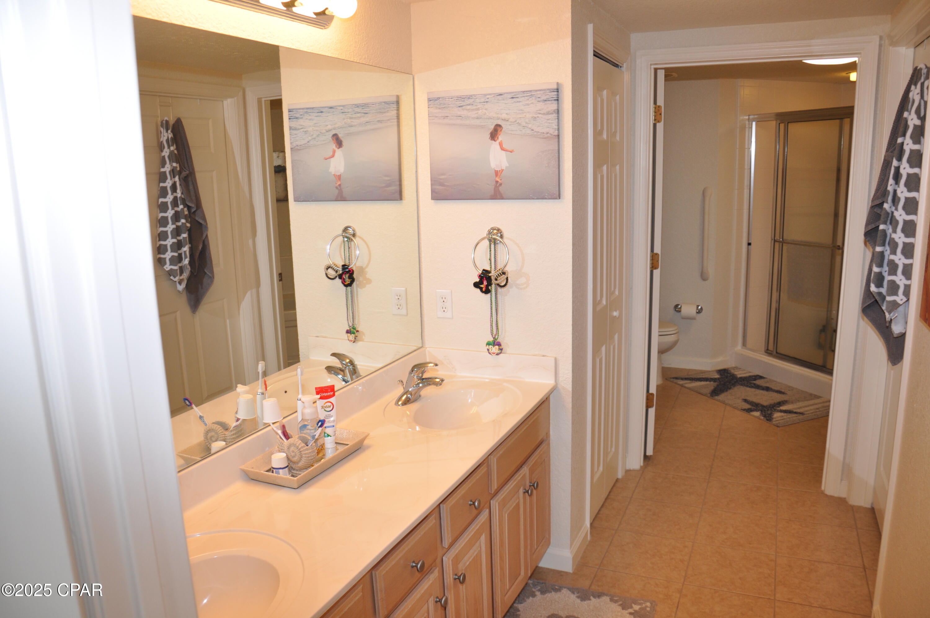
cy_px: 309
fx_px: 697
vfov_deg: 47.8
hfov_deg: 67.4
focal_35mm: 27
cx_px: 465
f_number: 5
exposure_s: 1/60
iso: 360
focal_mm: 18
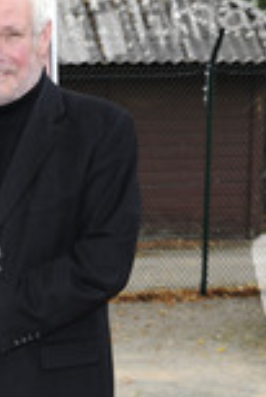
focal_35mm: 114
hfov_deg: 11.8
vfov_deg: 17.5
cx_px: -57
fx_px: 1261
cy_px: 389
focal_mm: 44
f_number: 5.6
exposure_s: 1/200
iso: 400
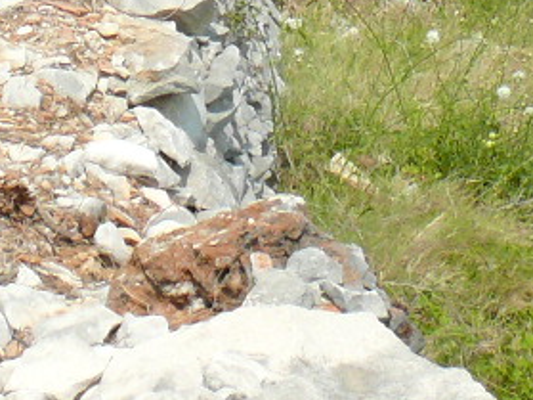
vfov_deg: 6.8
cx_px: 273
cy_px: -672
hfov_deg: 9.8
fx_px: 3094
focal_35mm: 201
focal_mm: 7.4
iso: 100
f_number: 5.6
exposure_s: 1/200
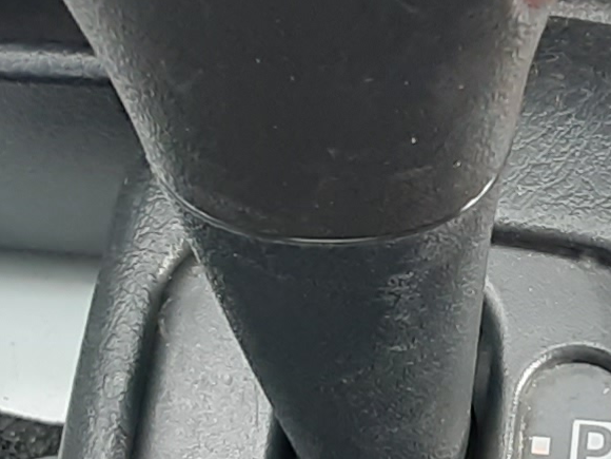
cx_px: 419
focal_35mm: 152
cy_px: 190
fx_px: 2683
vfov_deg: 9.8
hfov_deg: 13.0
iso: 80
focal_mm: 2.91
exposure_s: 1/50
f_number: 1.9
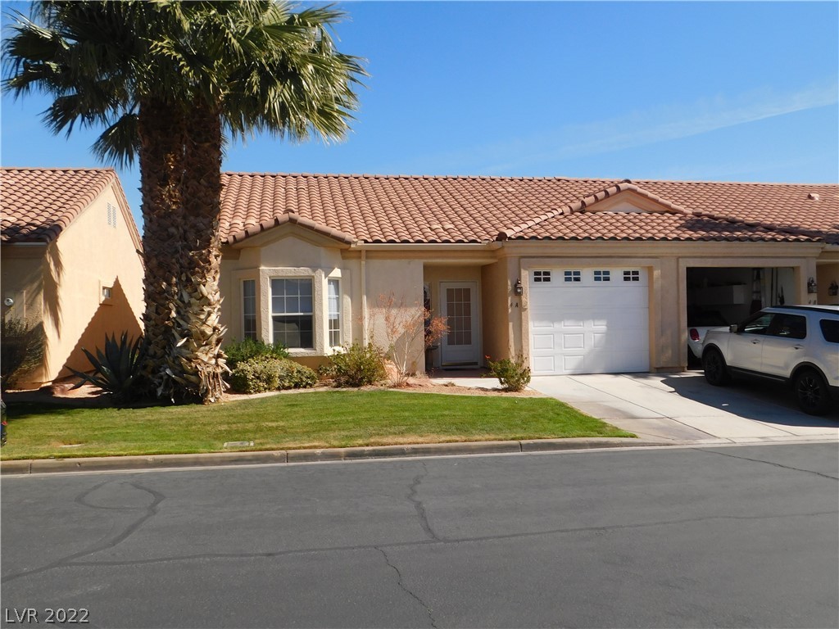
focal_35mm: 30
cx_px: 420
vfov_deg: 46.8
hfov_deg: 60.0
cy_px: 314
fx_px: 727
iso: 125
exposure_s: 1/400
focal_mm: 5.3
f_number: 6.4
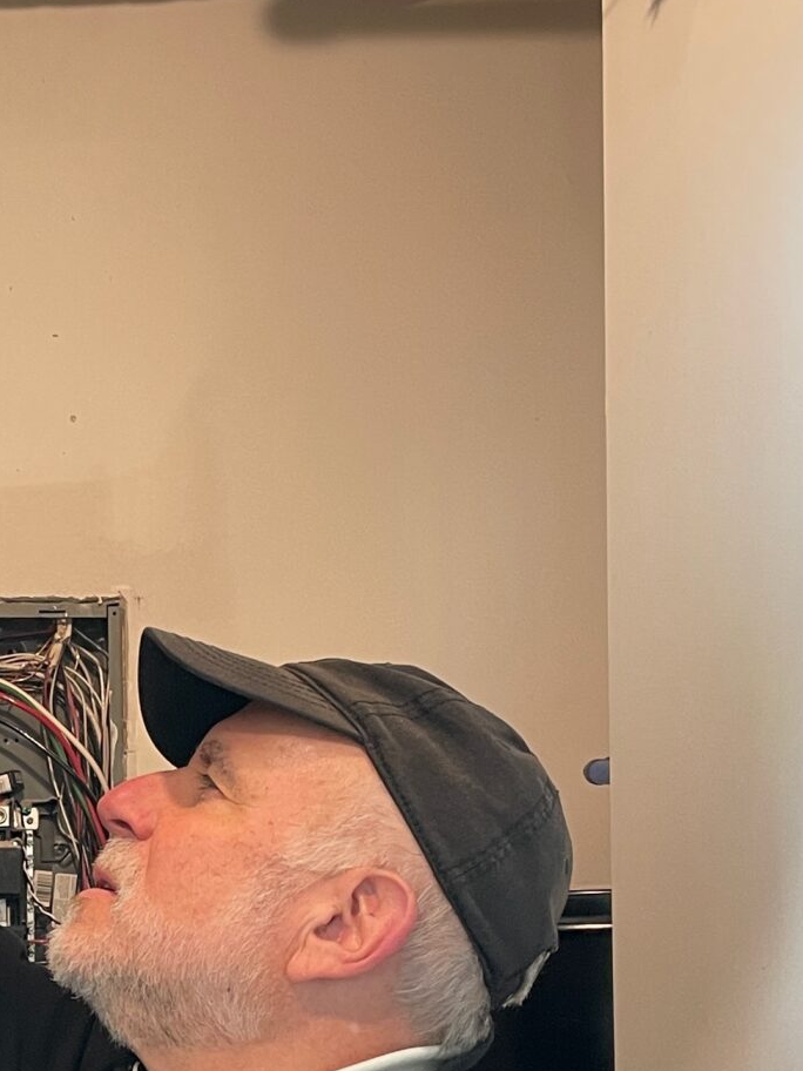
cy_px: 983
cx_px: -115
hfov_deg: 19.2
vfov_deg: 25.8
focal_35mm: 73
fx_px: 2258
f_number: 1.6
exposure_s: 1/60
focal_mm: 4.2
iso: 160
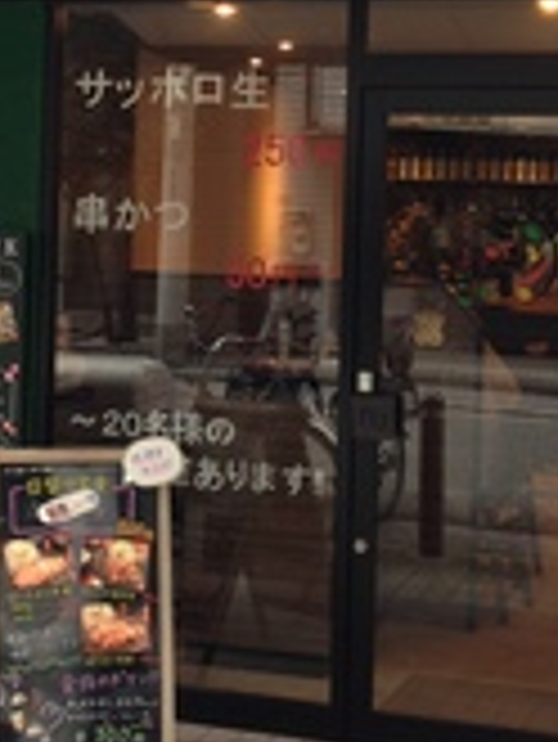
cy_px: 243
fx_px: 1717
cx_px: 270
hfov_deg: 18.5
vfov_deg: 24.3
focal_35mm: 80
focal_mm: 4.12
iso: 80
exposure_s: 1/60
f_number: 2.4
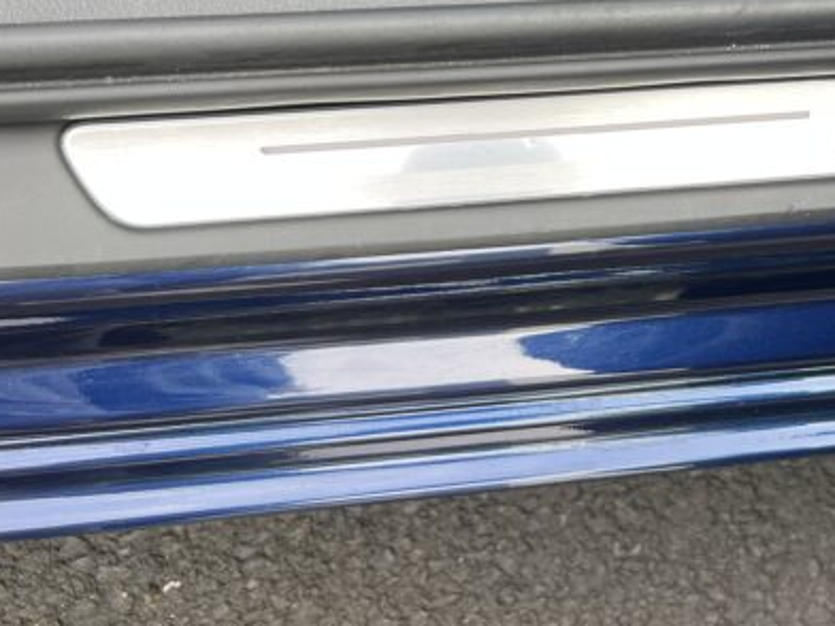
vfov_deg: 26.5
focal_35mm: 53
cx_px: 844
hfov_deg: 33.0
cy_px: 53
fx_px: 1278
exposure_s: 1/184
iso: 50
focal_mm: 5.7
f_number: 1.5
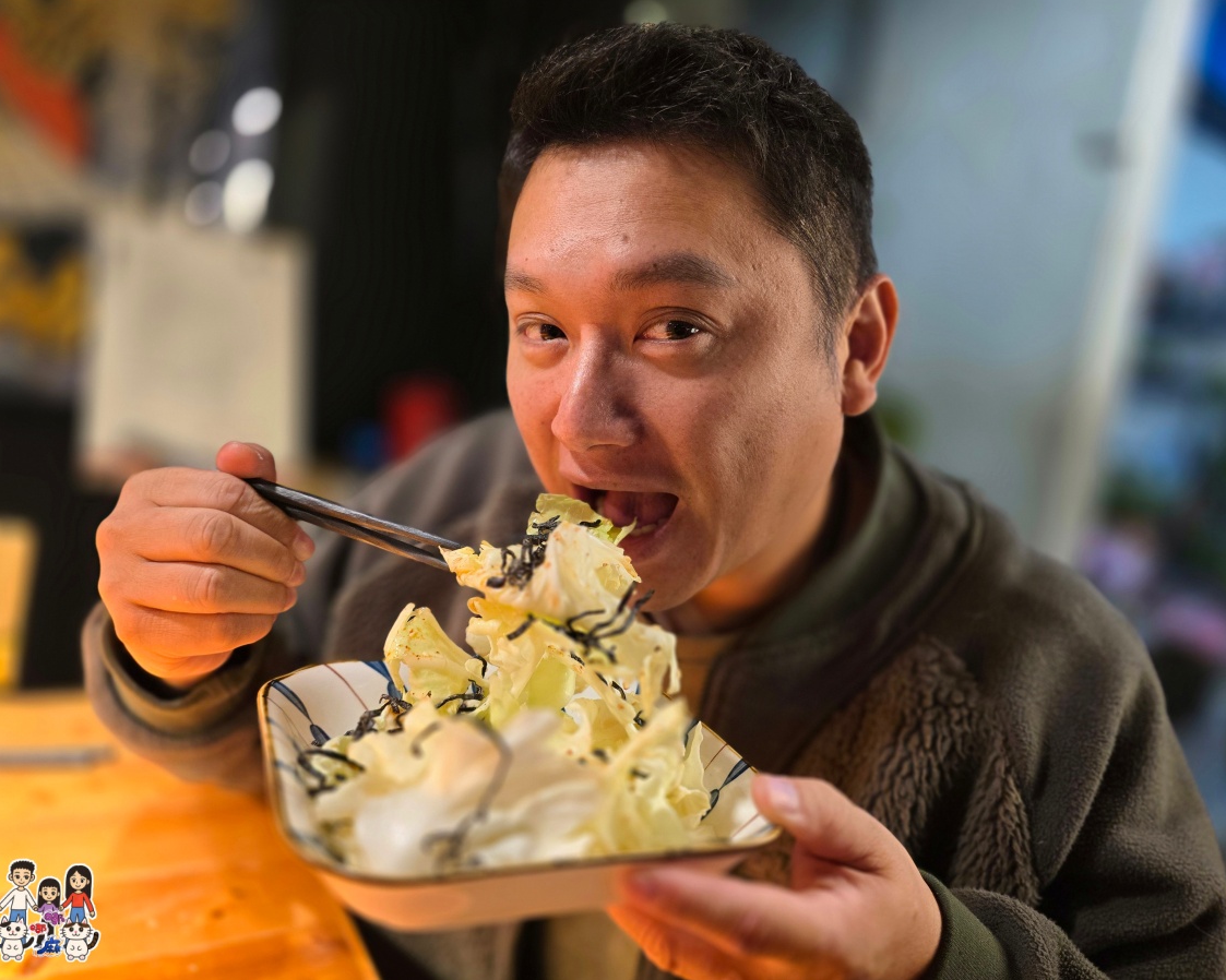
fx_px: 871
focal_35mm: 24
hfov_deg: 70.3
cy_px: 491
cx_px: 616
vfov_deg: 58.8
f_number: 1.7
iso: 250
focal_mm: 6.3
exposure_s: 1/120
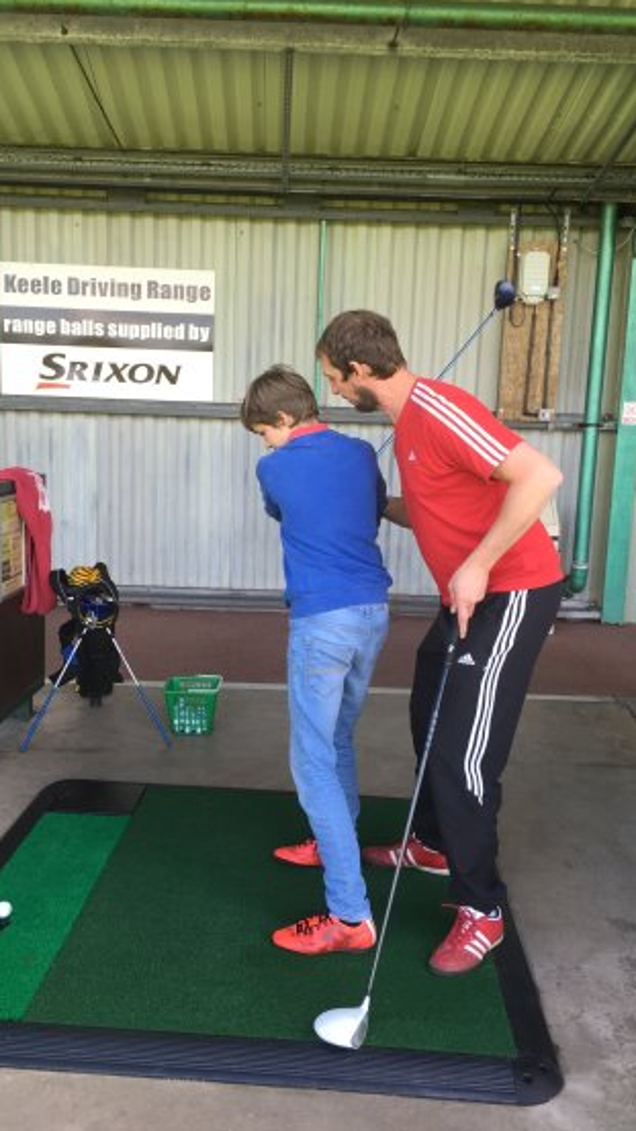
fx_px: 960
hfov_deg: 36.6
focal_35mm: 32
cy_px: 571
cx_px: 282
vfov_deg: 61.0
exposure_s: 1/100
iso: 32
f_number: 2.2
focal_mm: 4.15
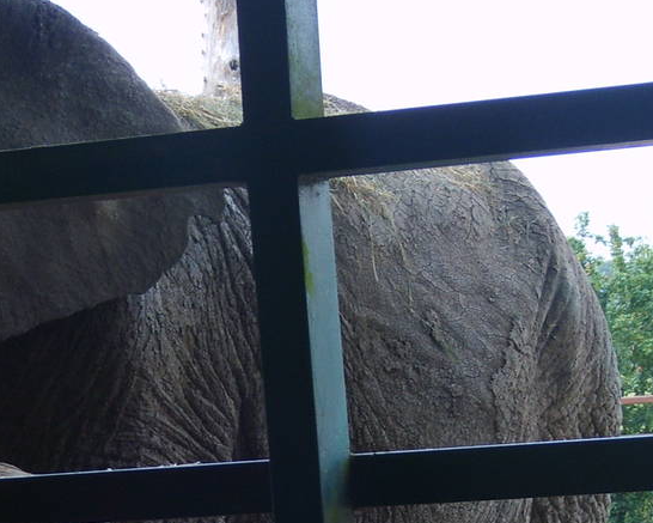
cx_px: 222
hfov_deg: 9.4
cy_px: 541
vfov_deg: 7.5
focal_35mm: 206
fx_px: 3982
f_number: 4.1
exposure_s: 1/90
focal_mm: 15
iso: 50
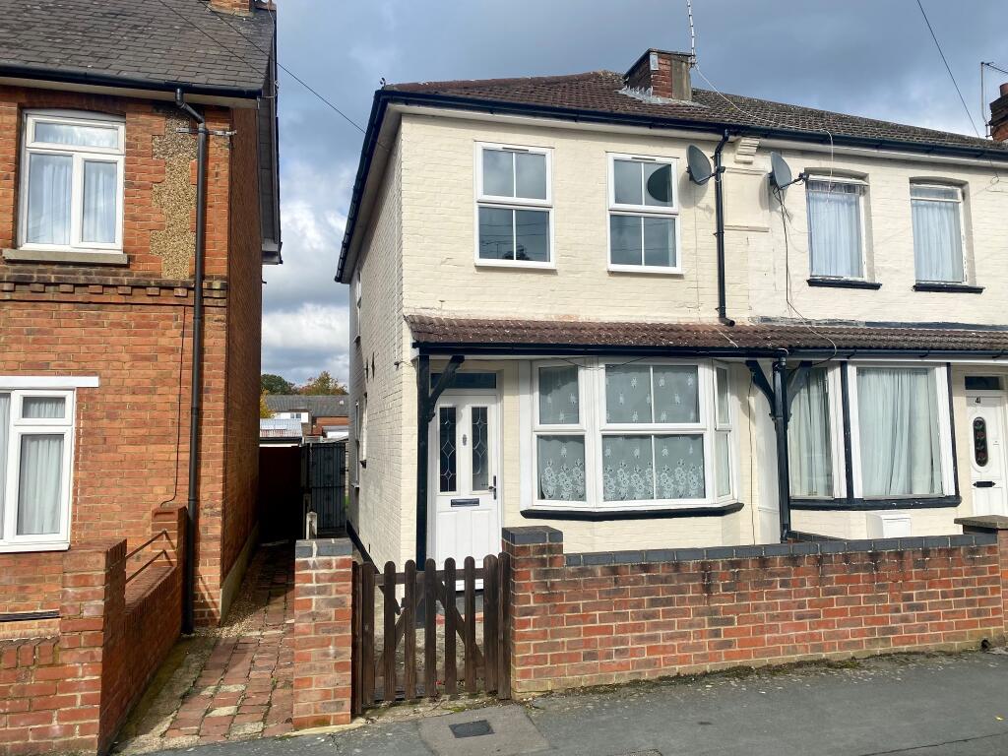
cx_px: 504
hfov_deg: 67.3
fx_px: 757
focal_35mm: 26
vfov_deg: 53.1
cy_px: 378
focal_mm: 4.25
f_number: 1.8
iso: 32
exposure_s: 1/3731
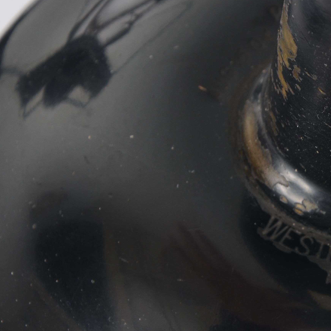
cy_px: 184
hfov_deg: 4.6
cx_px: 396
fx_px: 4102
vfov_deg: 4.6
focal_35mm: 379
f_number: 8
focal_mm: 105
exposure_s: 1/80
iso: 160
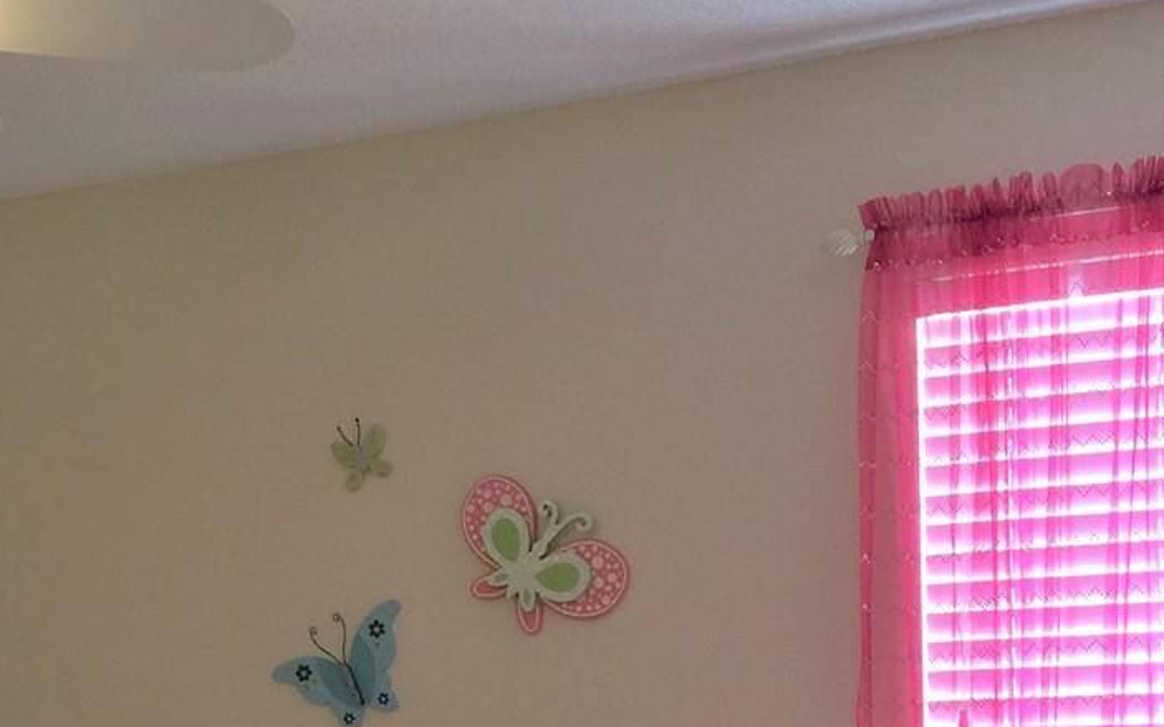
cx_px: 267
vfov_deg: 17.8
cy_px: 855
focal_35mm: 70
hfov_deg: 28.9
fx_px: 2220
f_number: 2.2
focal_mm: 4.15
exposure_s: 1/15
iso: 32
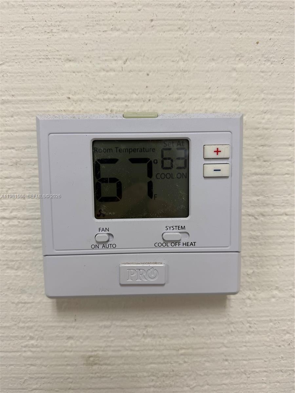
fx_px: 273
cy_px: 196
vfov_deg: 71.6
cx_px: 148
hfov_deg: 56.8
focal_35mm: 24
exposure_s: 1/120
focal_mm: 6.76
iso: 100
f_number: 1.78
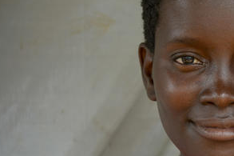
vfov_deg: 5.0
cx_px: 333
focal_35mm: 274
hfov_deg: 7.4
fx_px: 1780
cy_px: 147
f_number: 5.6
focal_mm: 85
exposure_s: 1/400
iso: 400
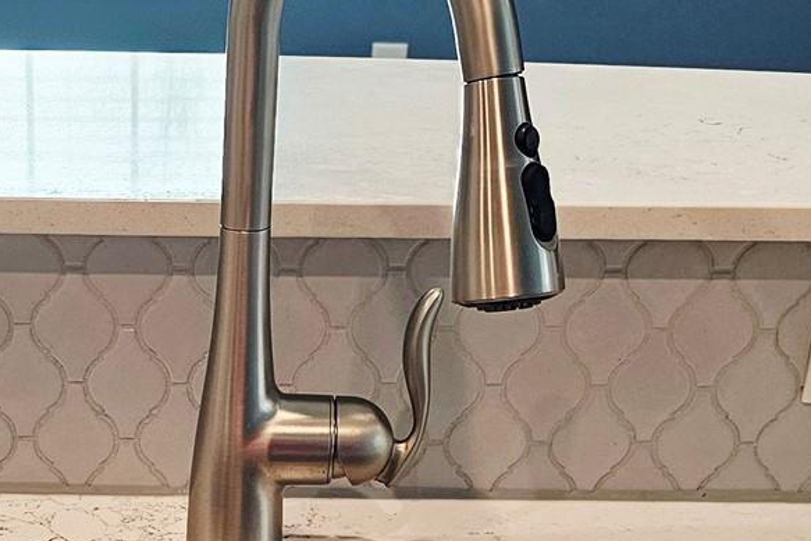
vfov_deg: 15.8
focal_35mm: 84
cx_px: 152
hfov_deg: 23.8
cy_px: 601
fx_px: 1893
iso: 200
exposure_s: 1/120
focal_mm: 6.3
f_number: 1.7
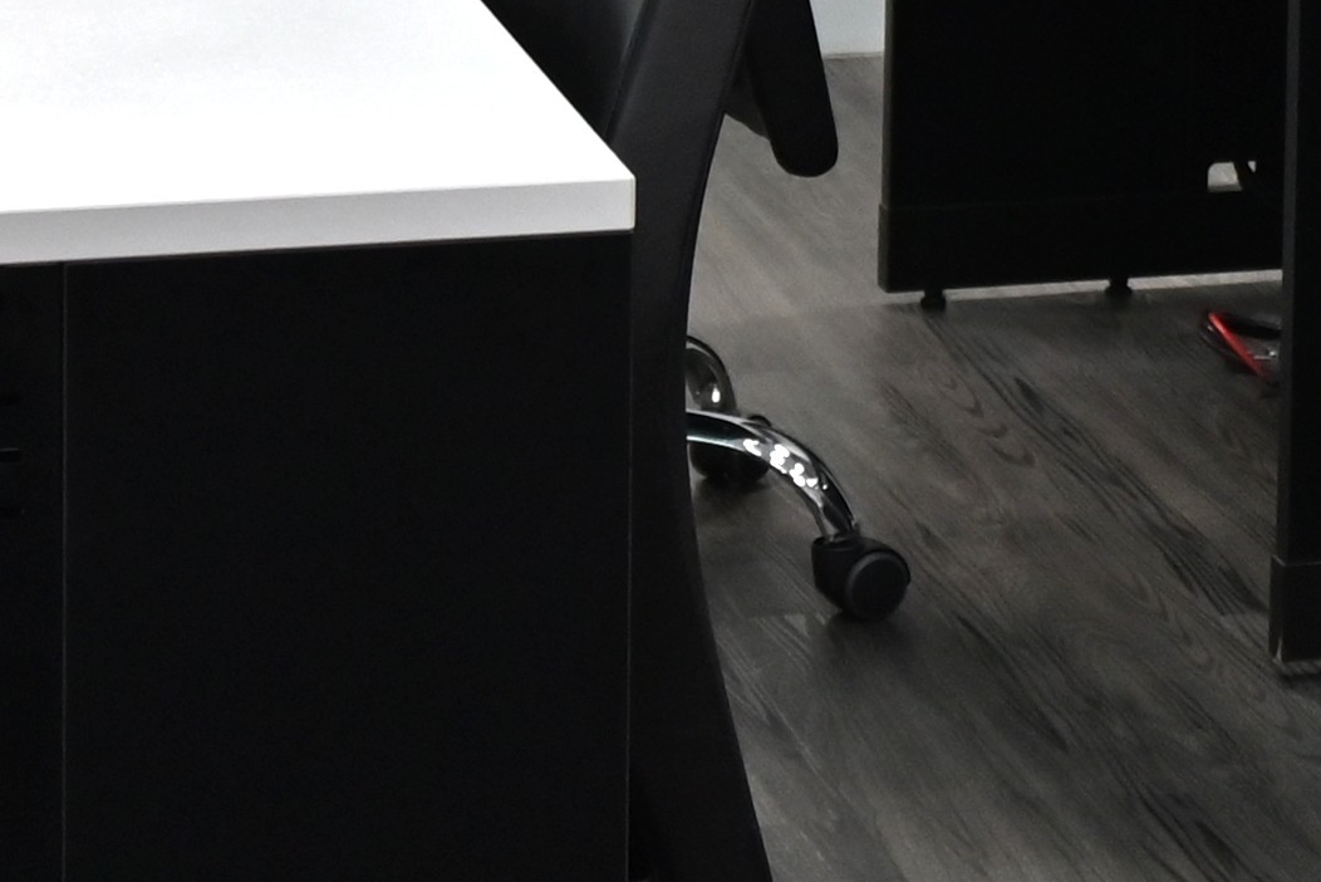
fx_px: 8185
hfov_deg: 8.8
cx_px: 2461
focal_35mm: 223
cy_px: -810
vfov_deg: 6.0
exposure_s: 1/125
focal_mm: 39
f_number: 5
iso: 400
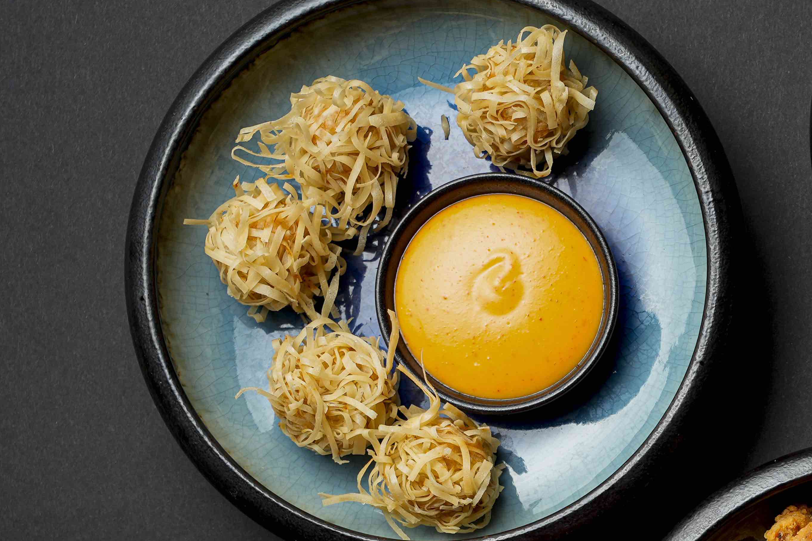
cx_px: 984
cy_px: 686
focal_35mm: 116
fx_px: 2616
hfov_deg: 16.9
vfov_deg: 11.5
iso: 100
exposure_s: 1/100
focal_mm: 45
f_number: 5.6
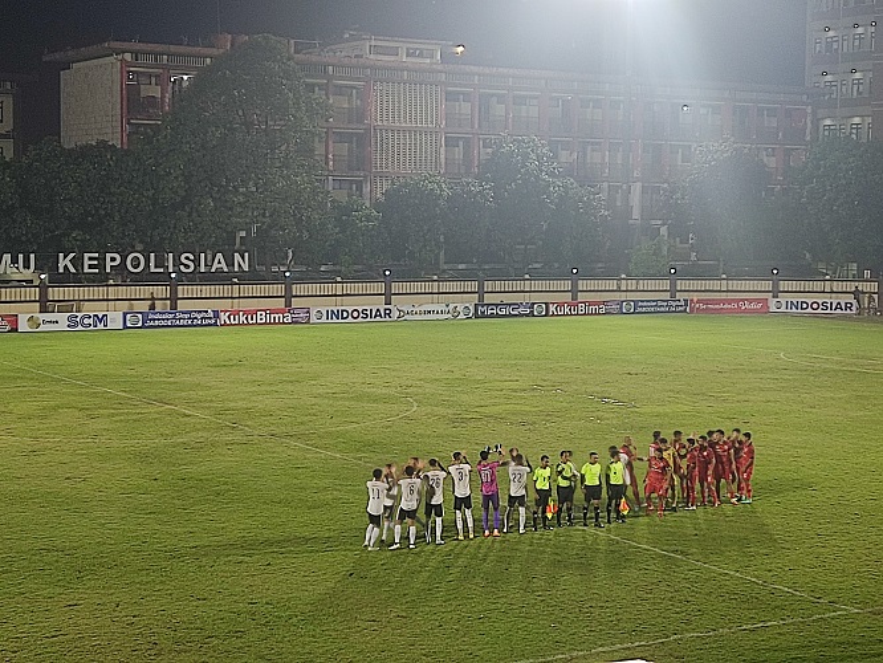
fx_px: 1659
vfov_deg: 22.6
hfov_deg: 29.8
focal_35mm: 65
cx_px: 442
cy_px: 332
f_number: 1.79
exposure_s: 1/50
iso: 137
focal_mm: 4.71
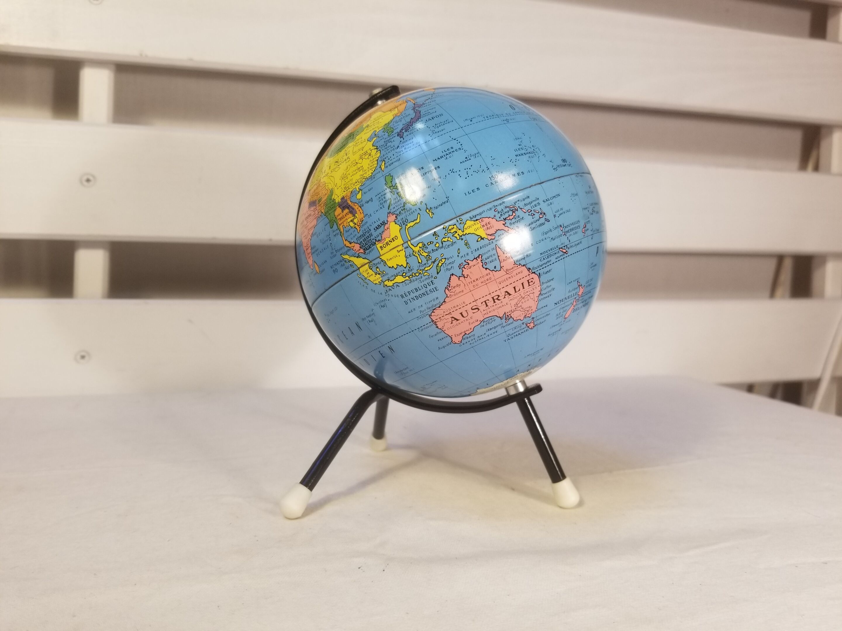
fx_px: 632
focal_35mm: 26
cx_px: 421
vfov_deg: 53.1
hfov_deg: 67.3
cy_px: 316
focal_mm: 4.25
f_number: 1.7
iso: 64
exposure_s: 1/100
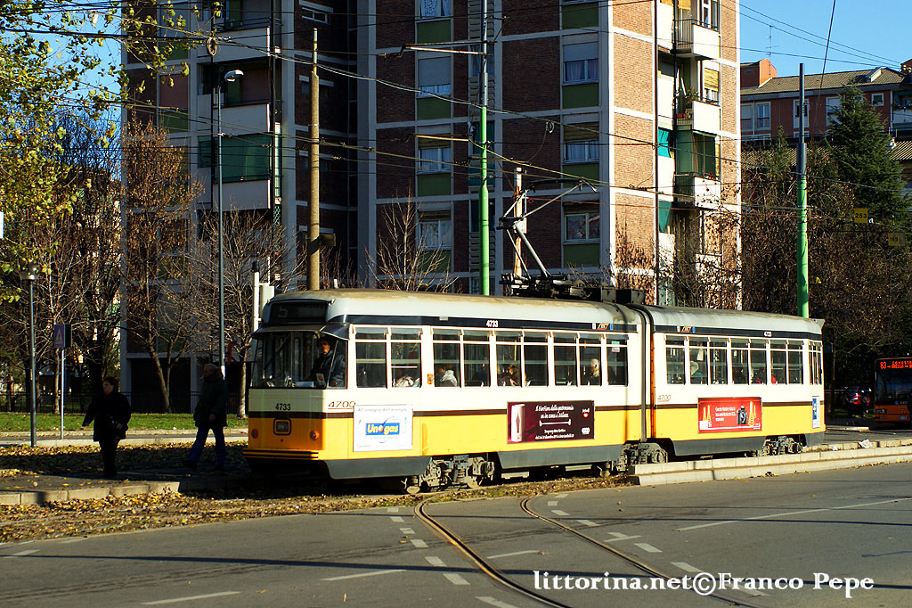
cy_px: 304
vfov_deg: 16.5
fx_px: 2089
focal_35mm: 82
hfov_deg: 24.6
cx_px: 456
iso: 200
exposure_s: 1/640
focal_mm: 55
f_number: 5.6
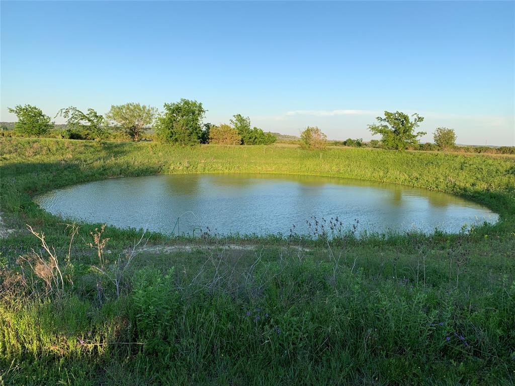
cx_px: 258
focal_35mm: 26
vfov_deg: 53.1
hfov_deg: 67.3
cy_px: 193
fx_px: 387
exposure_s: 1/765
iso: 25
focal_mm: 4.25
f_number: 1.8
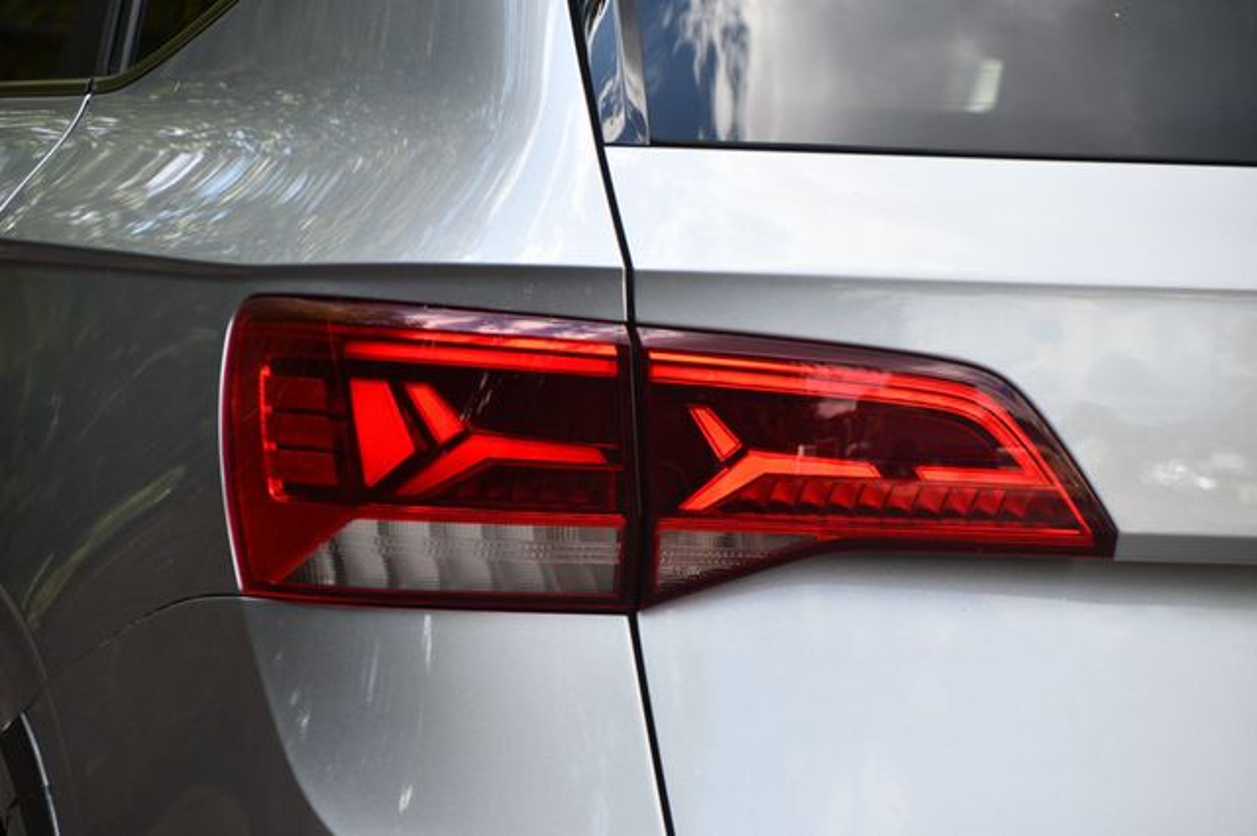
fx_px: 7328
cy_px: 418
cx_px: 628
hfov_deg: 9.8
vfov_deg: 6.5
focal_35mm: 210
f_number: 5.6
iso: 360
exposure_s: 1/500
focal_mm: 140
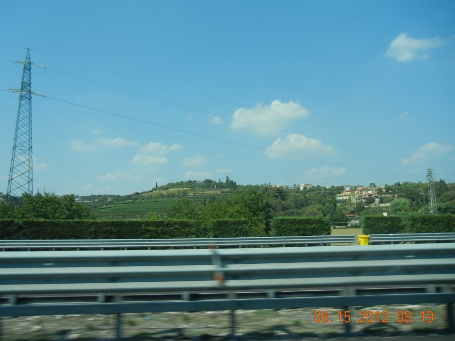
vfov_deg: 44.2
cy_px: 173
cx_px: 220
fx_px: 421
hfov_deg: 56.8
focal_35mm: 32
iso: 160
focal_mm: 5.4
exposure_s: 1/341
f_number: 7
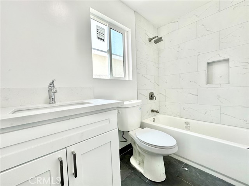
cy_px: 93
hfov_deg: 102.1
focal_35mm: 14
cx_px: 124
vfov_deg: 85.7
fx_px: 101
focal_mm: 2.22
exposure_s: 1/127
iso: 40
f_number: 2.2
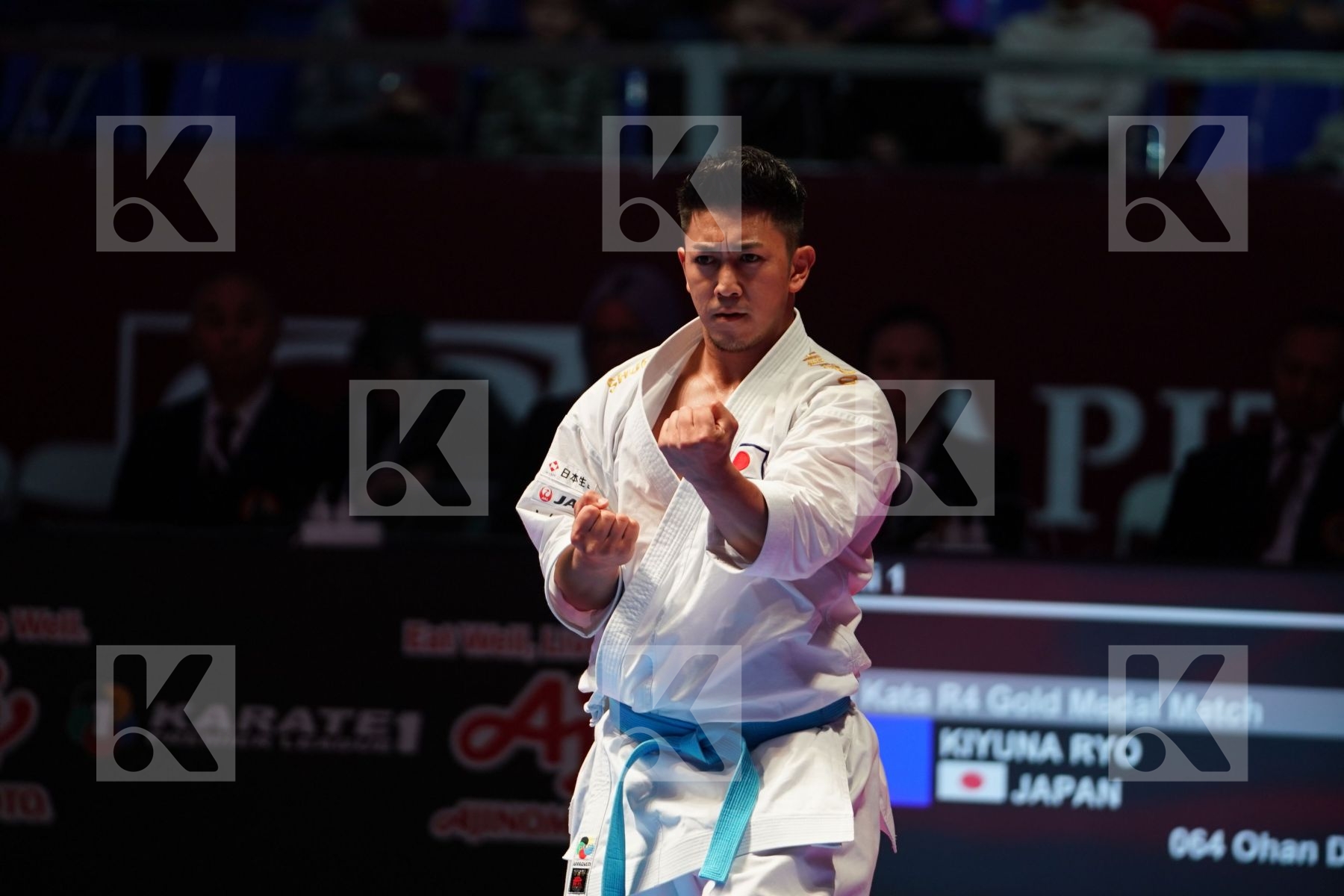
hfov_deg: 6.9
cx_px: 672
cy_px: 448
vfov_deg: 4.6
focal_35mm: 300
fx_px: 11199
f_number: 2.8
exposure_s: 1/200
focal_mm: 200
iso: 500
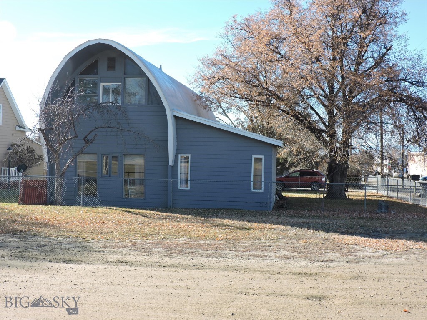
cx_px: 214
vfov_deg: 33.6
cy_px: 160
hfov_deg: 43.9
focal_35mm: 43
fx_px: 530
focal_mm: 7.7
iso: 100
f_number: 3.4
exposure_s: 1/320
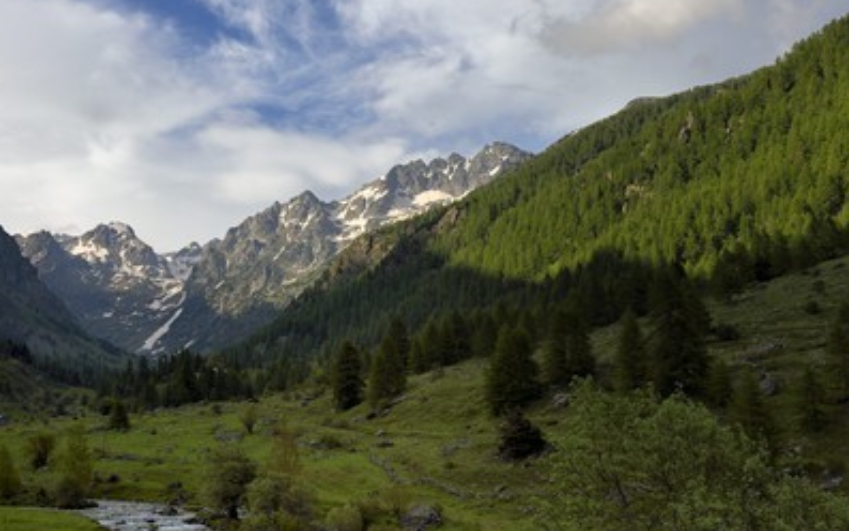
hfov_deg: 48.2
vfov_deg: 31.2
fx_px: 949
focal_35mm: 41
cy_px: 293
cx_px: 402
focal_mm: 38
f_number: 8
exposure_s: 1/320
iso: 200
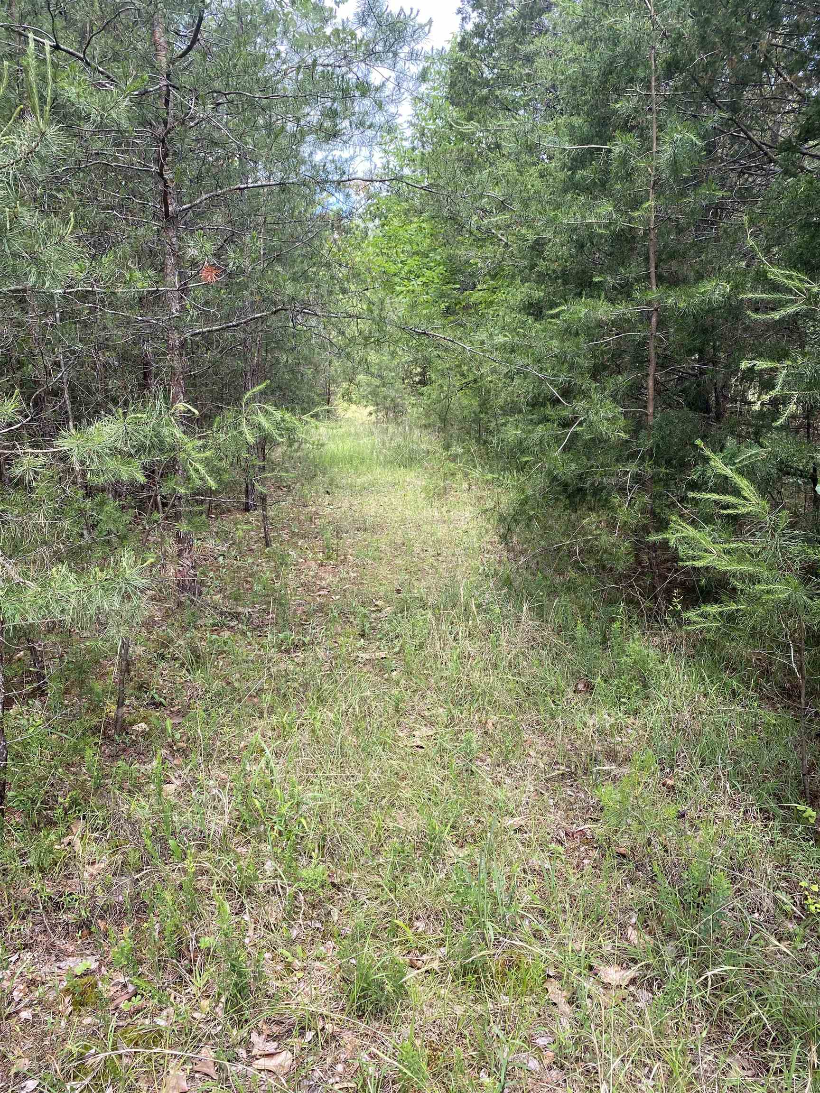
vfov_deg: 67.3
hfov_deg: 53.1
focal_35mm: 26
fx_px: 821
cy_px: 546
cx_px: 410
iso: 32
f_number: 1.8
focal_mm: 4.25
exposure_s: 1/175
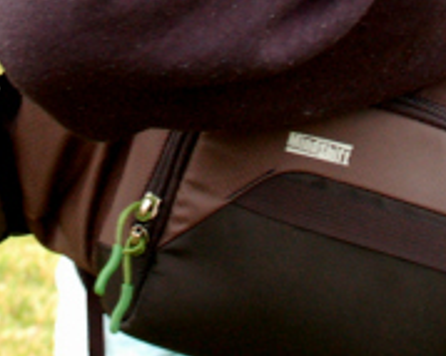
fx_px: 2454
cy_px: -159
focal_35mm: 186
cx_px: 152
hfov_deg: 10.4
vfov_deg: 8.2
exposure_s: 1/25
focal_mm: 32
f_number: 6.3
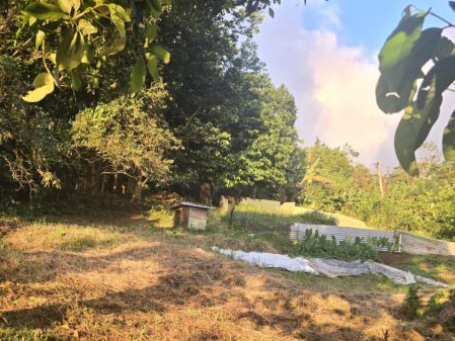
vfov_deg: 34.8
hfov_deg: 44.9
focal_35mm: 41
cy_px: 226
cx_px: 142
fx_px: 539
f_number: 1.7
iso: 50
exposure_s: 1/180
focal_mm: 6.3
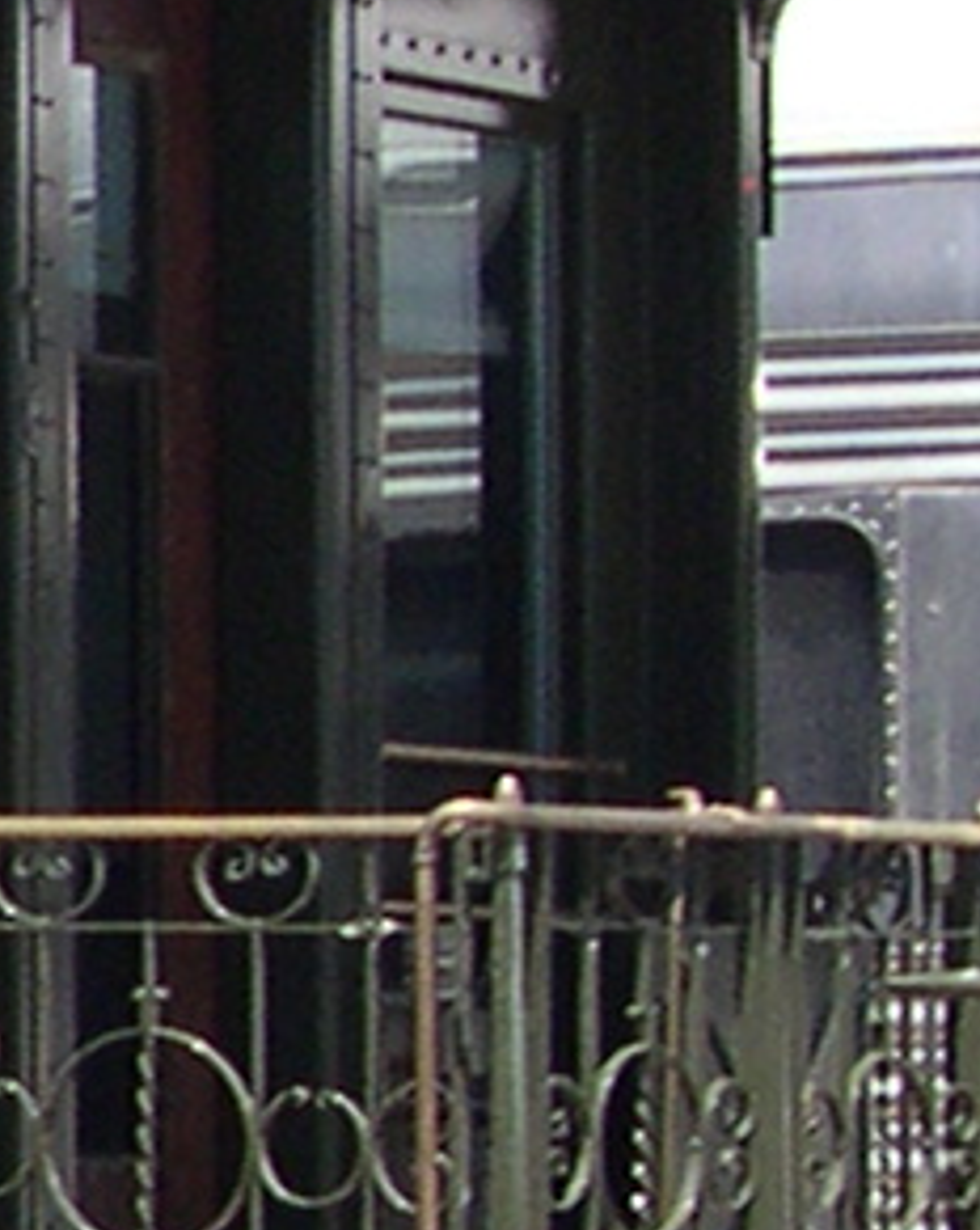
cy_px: 1099
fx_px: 10536
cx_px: -2906
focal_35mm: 290
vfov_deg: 6.7
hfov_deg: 4.8
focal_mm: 8
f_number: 7.6
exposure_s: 1/158
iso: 141
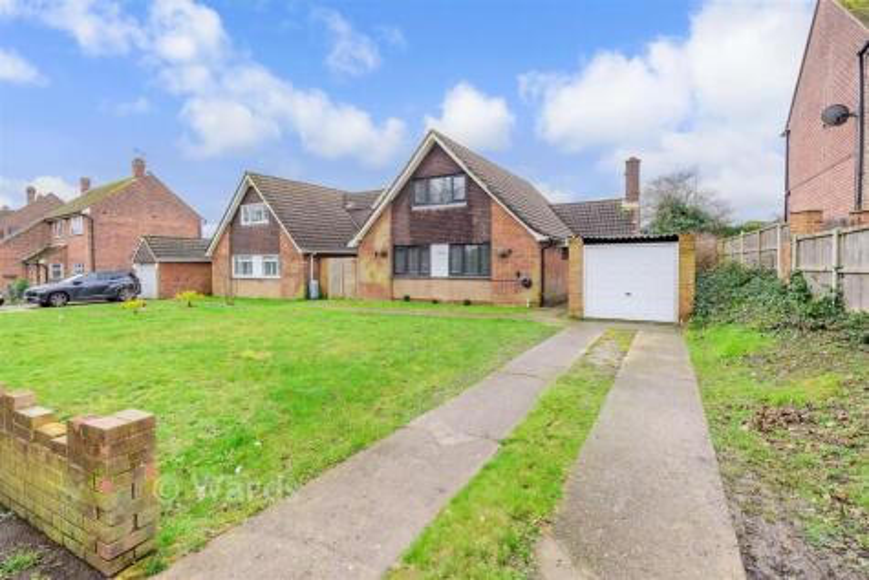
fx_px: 338
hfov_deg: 104.2
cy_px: 290
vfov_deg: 81.2
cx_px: 434
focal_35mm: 14
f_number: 8
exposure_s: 1/250
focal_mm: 14
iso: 400
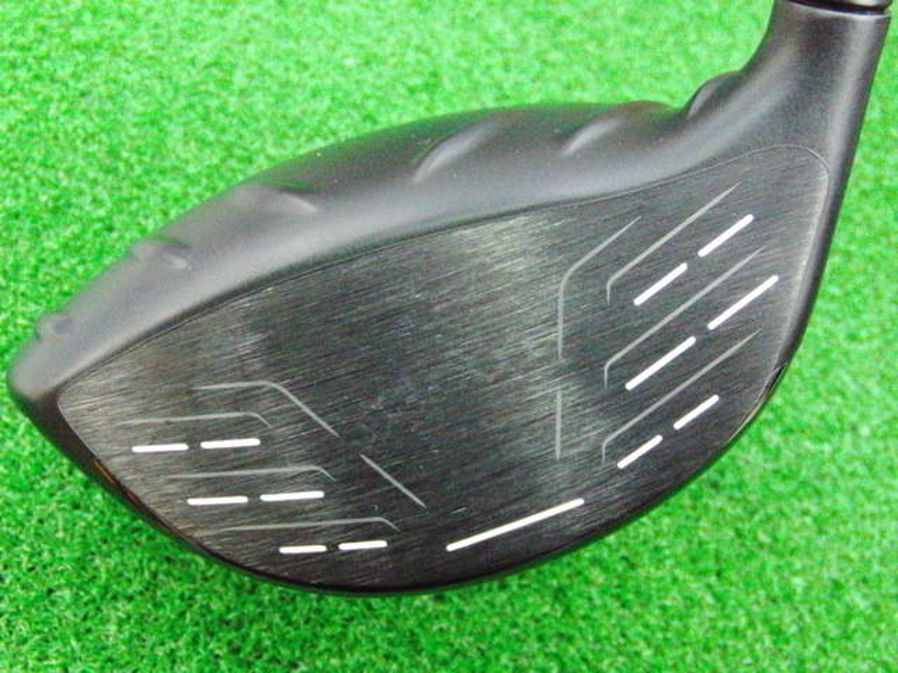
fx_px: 1115
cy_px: 336
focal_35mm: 43
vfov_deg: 33.6
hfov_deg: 43.9
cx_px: 449
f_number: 3.7
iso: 3200
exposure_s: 1/60
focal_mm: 7.54
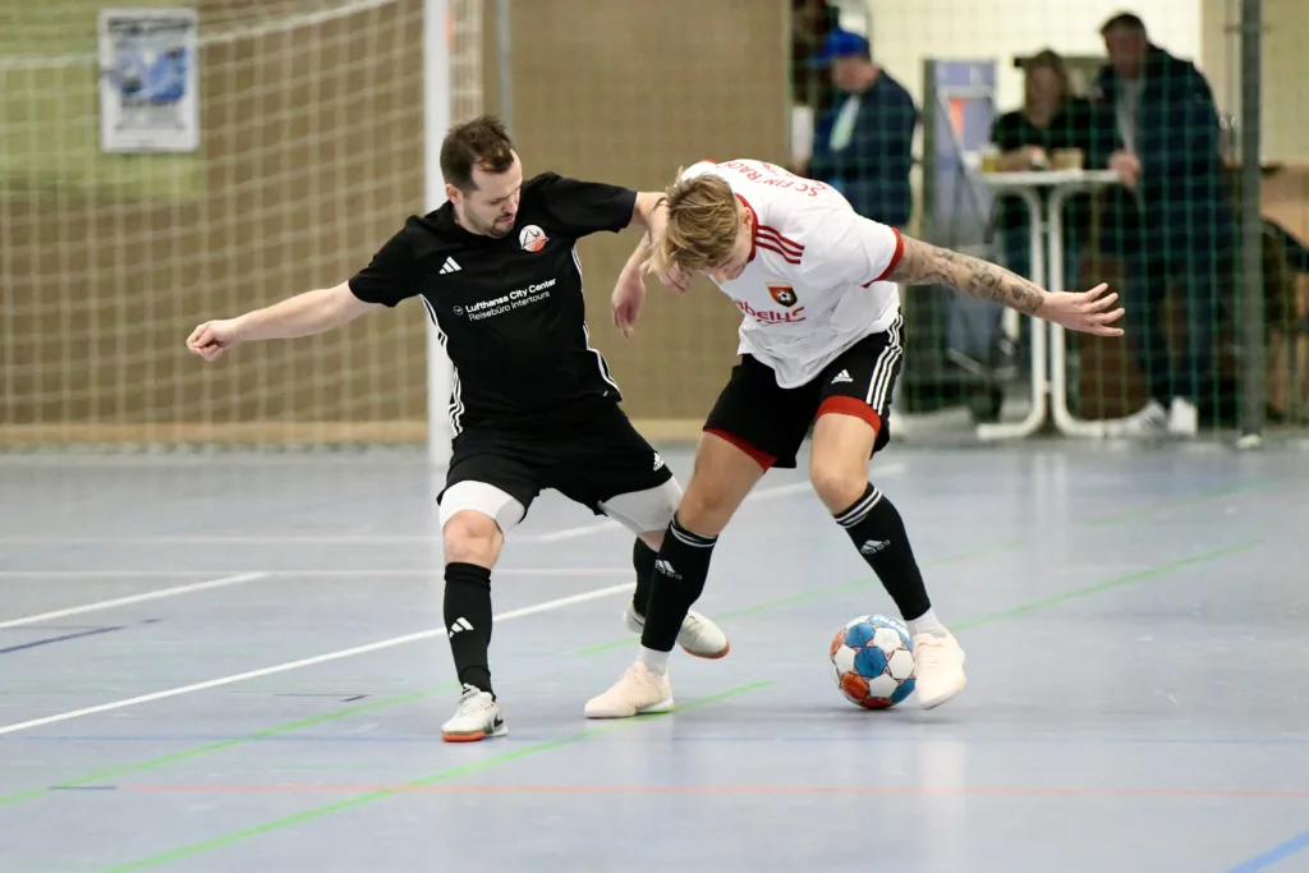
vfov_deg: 7.2
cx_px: 654
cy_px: 436
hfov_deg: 10.8
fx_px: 6909
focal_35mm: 190
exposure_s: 1/1600
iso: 16000
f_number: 2.8
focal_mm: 190
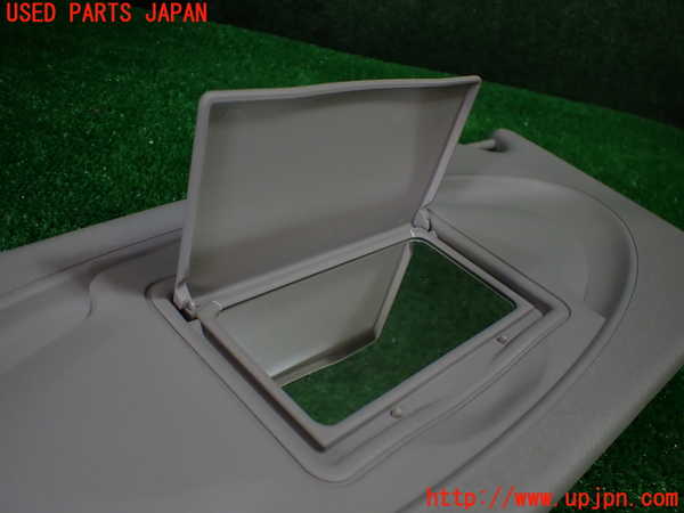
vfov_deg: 46.8
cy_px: 256
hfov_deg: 60.0
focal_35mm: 30
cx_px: 342
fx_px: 593
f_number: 2.3
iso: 200
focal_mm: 5.4
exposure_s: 1/125
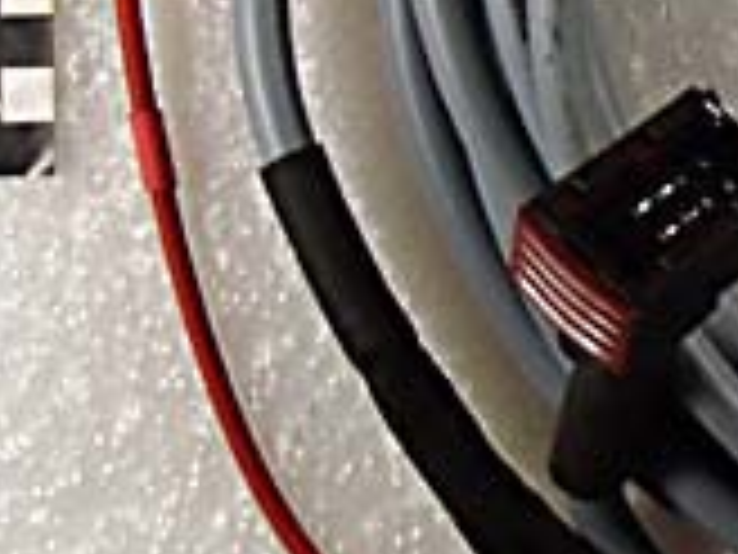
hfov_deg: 17.2
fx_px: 2324
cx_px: 882
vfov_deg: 13.4
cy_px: 18
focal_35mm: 109
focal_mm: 5
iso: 100
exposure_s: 1/60
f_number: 3.9
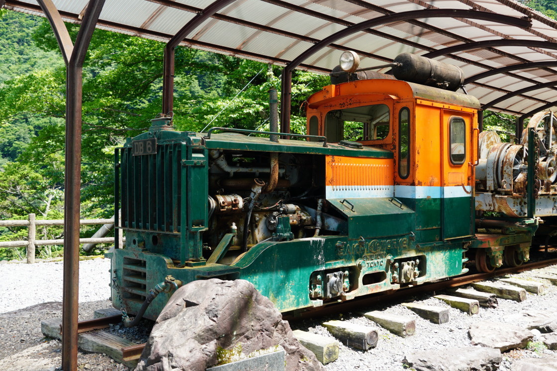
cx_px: 278
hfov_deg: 51.3
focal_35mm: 38
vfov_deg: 35.5
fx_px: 580
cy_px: 186
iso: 100
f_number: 5.6
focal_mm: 25
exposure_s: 1/80
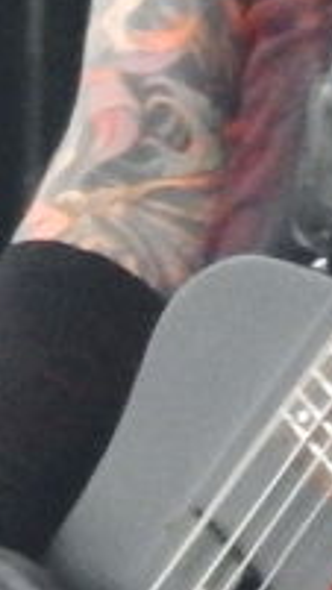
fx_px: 74558
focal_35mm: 4762
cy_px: 194
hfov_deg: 0.3
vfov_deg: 0.5
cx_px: 420
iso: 640
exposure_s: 1/125
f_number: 6.3
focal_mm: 99
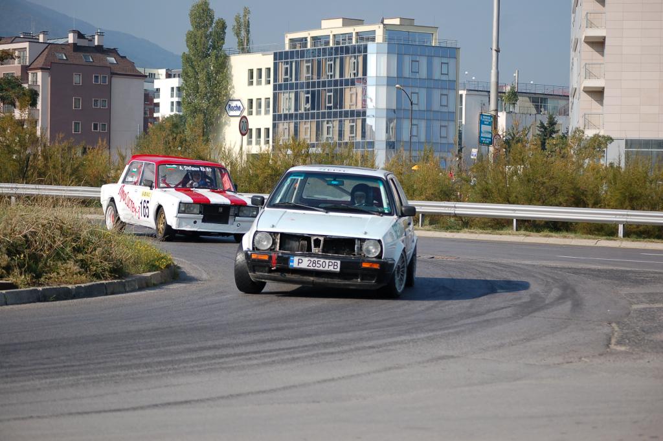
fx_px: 1987
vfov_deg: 12.7
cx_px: 332
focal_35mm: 108
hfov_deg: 18.9
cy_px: 220
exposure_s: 1/1250
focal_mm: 72
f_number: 4.5
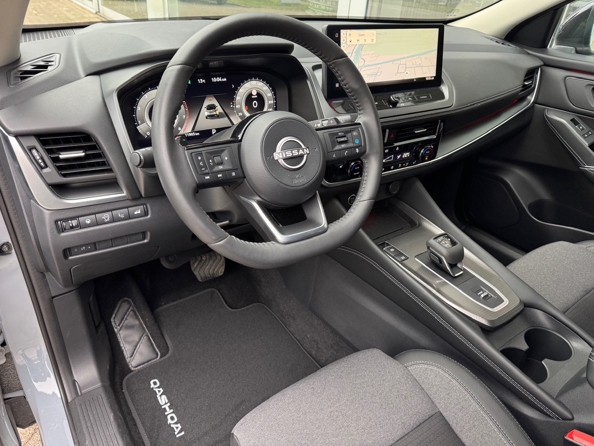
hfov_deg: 71.6
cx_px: 297
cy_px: 223
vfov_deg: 56.8
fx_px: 412
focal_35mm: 24
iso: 200
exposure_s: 1/121
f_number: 1.78
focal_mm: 6.76
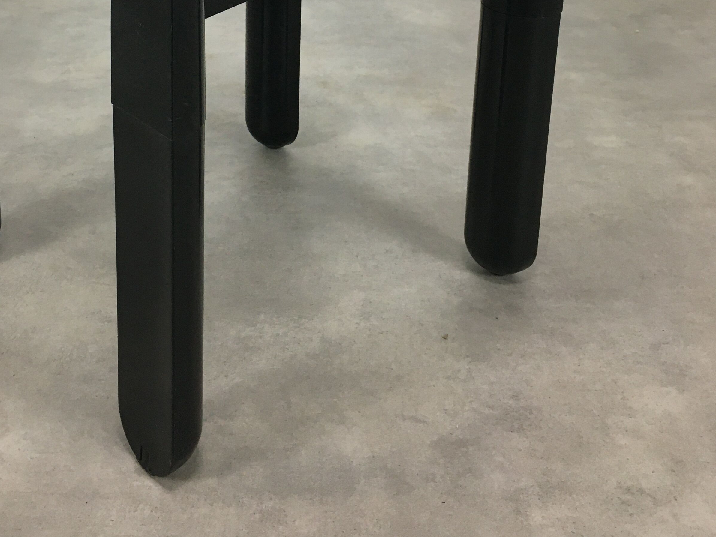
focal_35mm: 49
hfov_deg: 38.6
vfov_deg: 27.2
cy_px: -51
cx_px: 266
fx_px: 1014
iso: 50
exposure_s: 1/33
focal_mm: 4.15
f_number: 2.2
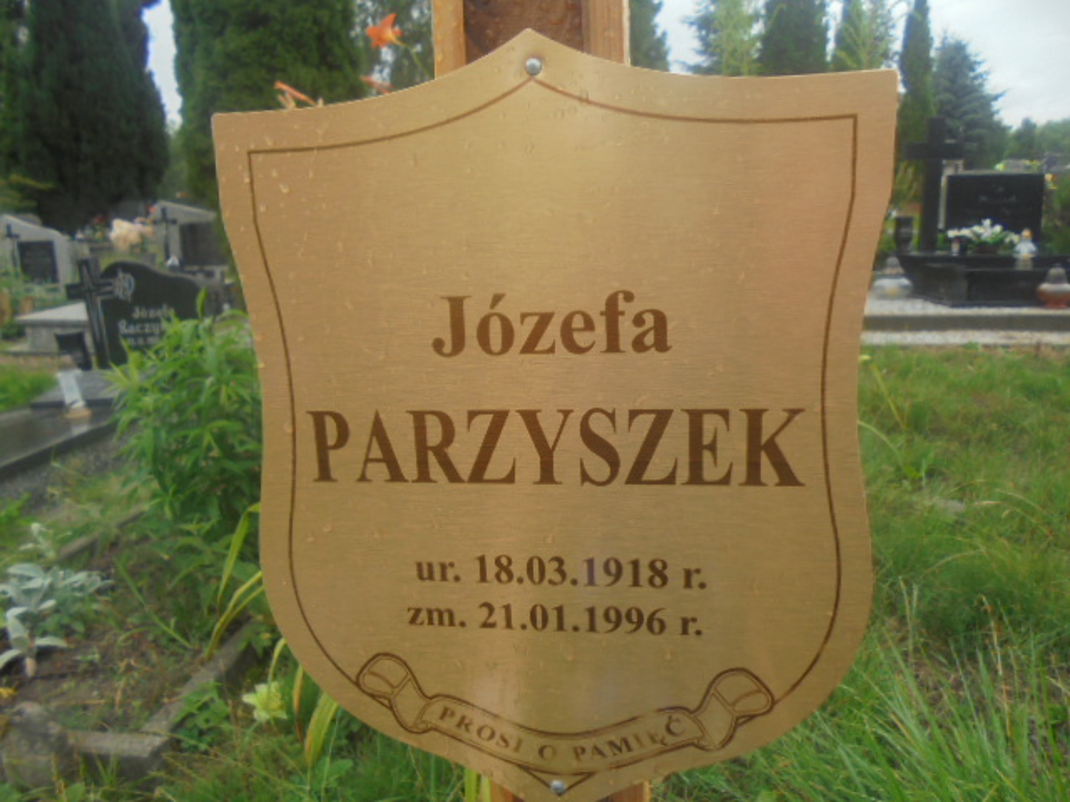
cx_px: 535
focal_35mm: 26
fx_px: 804
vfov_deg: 53.1
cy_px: 401
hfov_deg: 67.3
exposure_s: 1/500
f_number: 3.5
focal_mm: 4.6
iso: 100
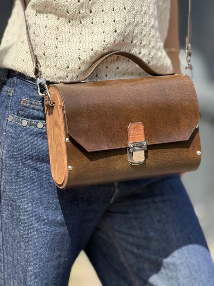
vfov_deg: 16.4
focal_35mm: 120
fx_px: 989
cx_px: 107
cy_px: 143
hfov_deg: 12.3
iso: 64
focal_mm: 15.66
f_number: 2.8
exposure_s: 1/784
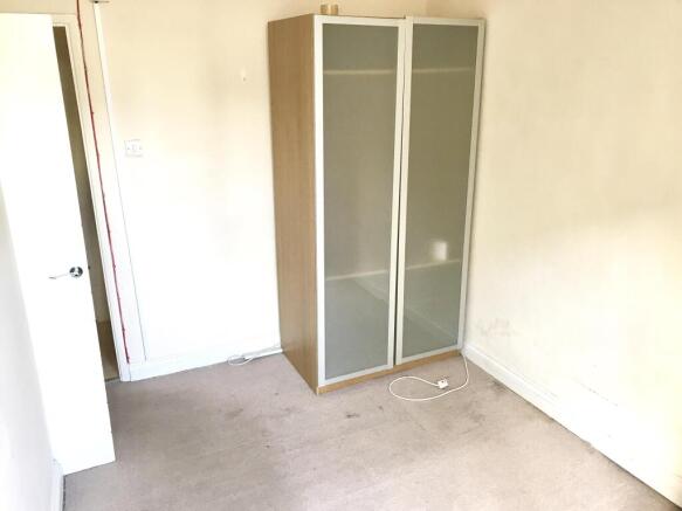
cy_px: 256
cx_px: 341
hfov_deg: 63.5
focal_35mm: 28
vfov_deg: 49.7
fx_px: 552
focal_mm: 3.99
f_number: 1.8
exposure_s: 1/33
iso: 40
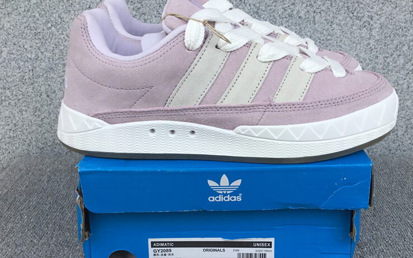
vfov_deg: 32.0
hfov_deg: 49.2
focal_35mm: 40
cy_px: 134
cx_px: 229
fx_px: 450
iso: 25
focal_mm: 3.3
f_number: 2.4
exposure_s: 1/562
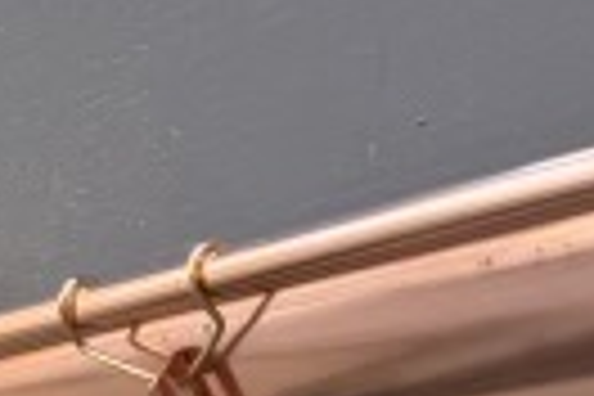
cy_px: 954
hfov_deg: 9.9
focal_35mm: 194
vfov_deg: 6.7
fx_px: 3201
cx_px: -536
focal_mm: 6.76
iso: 64
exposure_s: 1/244
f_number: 1.78
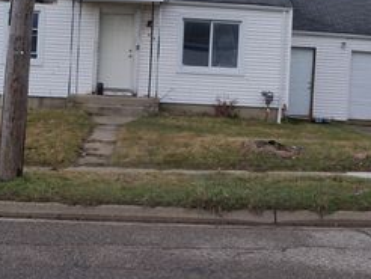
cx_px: 199
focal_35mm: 71
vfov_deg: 20.7
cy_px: 91
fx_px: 762
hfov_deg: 27.4
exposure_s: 1/320
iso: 80
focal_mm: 6.2
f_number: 3.5
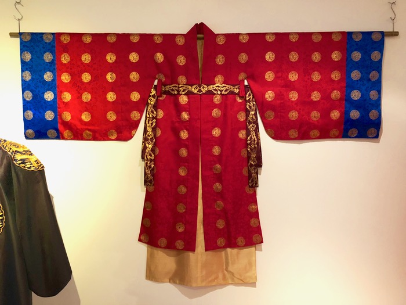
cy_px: 152
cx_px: 203
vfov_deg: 49.7
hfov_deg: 63.4
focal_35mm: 28
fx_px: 328
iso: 100
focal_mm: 3.99
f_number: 1.8
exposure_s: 1/11
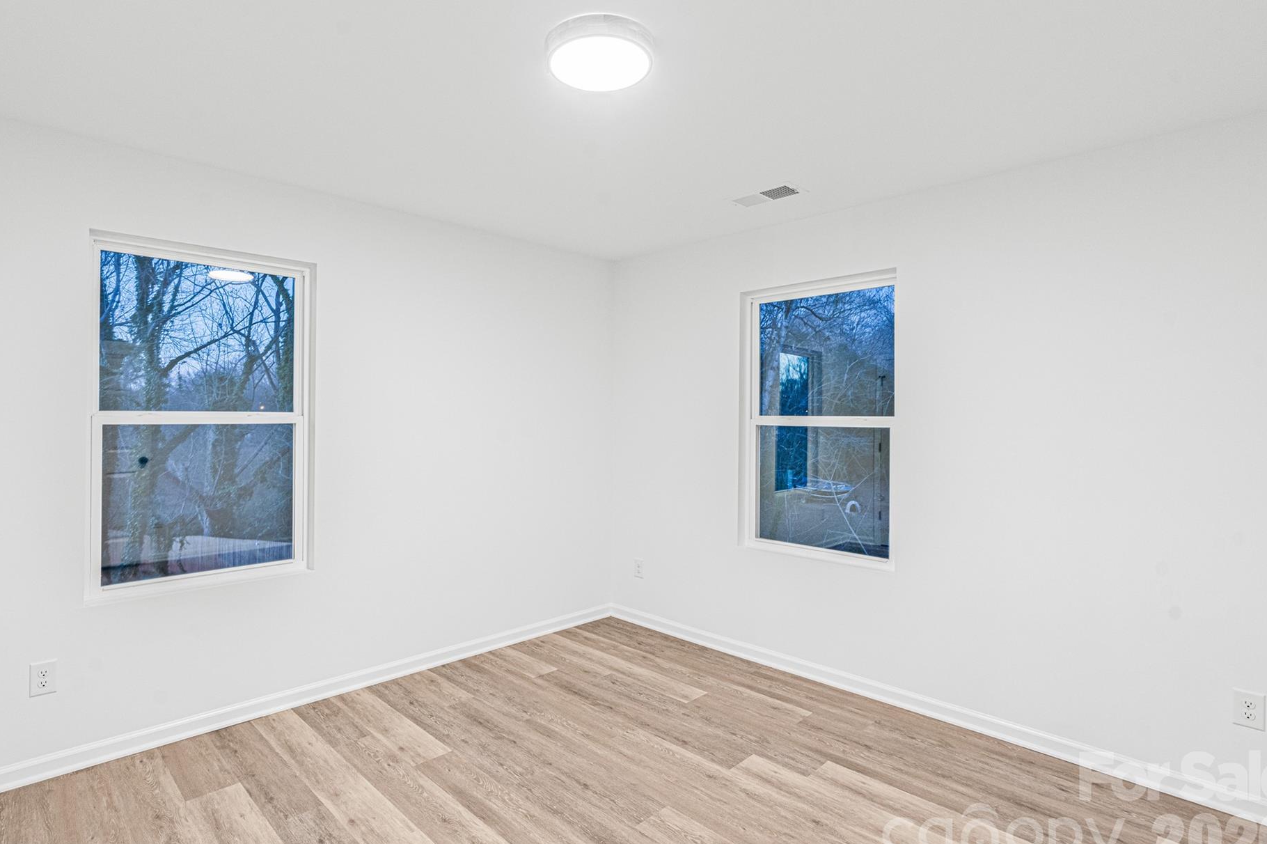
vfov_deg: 67.3
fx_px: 633
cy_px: 414
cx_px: 588
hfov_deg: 89.9
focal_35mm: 18
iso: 800
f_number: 8
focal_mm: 16
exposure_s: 1/6
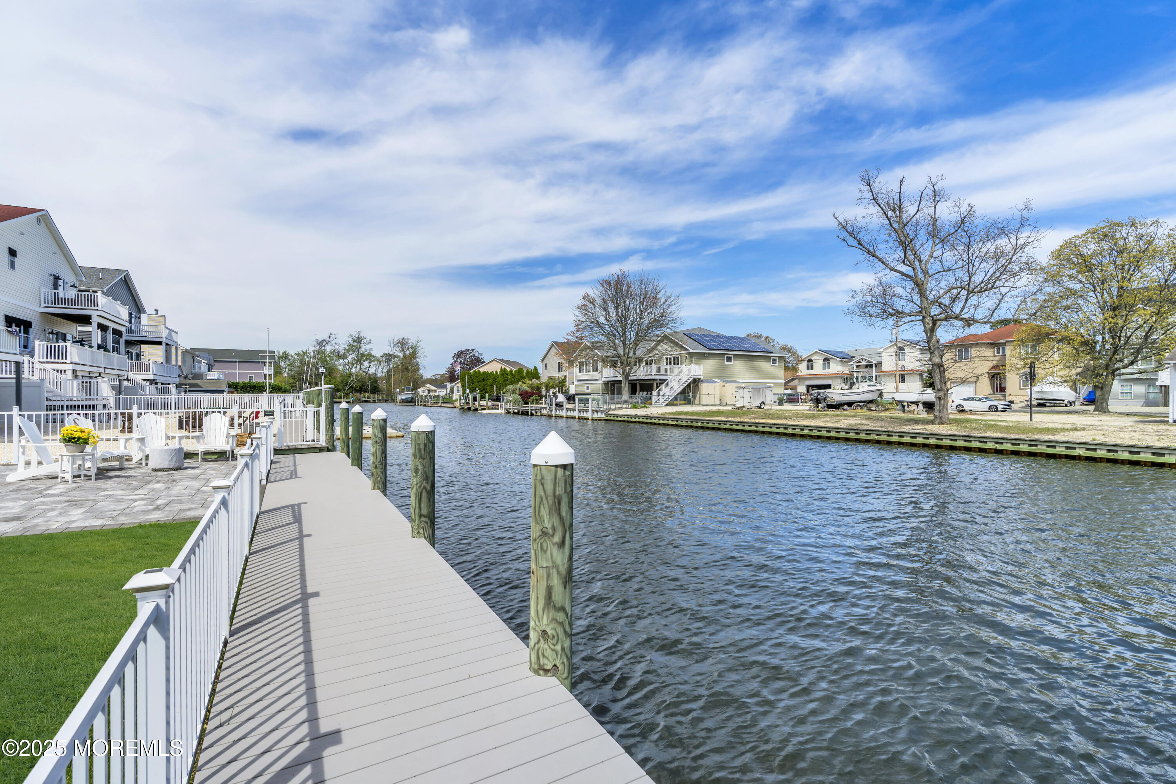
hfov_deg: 96.7
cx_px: 588
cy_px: 392
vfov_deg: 73.7
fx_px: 523
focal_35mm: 16
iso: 200
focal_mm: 16
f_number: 8
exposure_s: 1/800
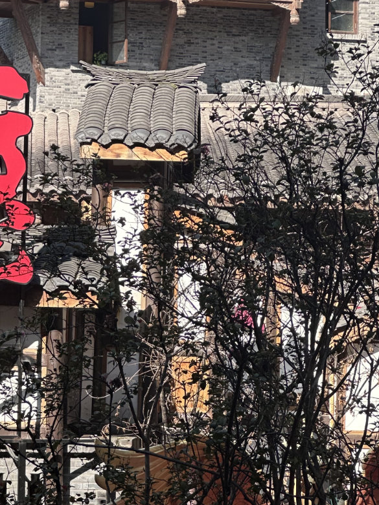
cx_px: 109
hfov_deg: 9.4
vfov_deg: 12.5
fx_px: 2307
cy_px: 182
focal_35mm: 158
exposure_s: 1/266
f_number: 2.8
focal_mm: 9
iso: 32
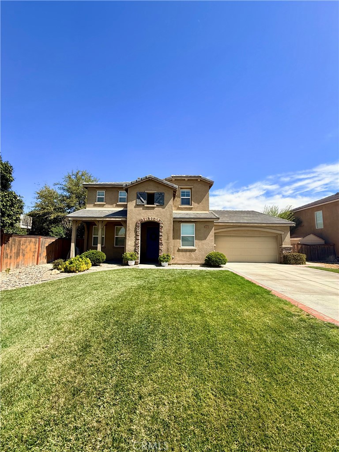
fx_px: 183
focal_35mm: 14
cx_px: 170
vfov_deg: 102.1
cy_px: 226
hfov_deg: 85.7
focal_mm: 2.22
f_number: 2.2
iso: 50
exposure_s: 1/1698
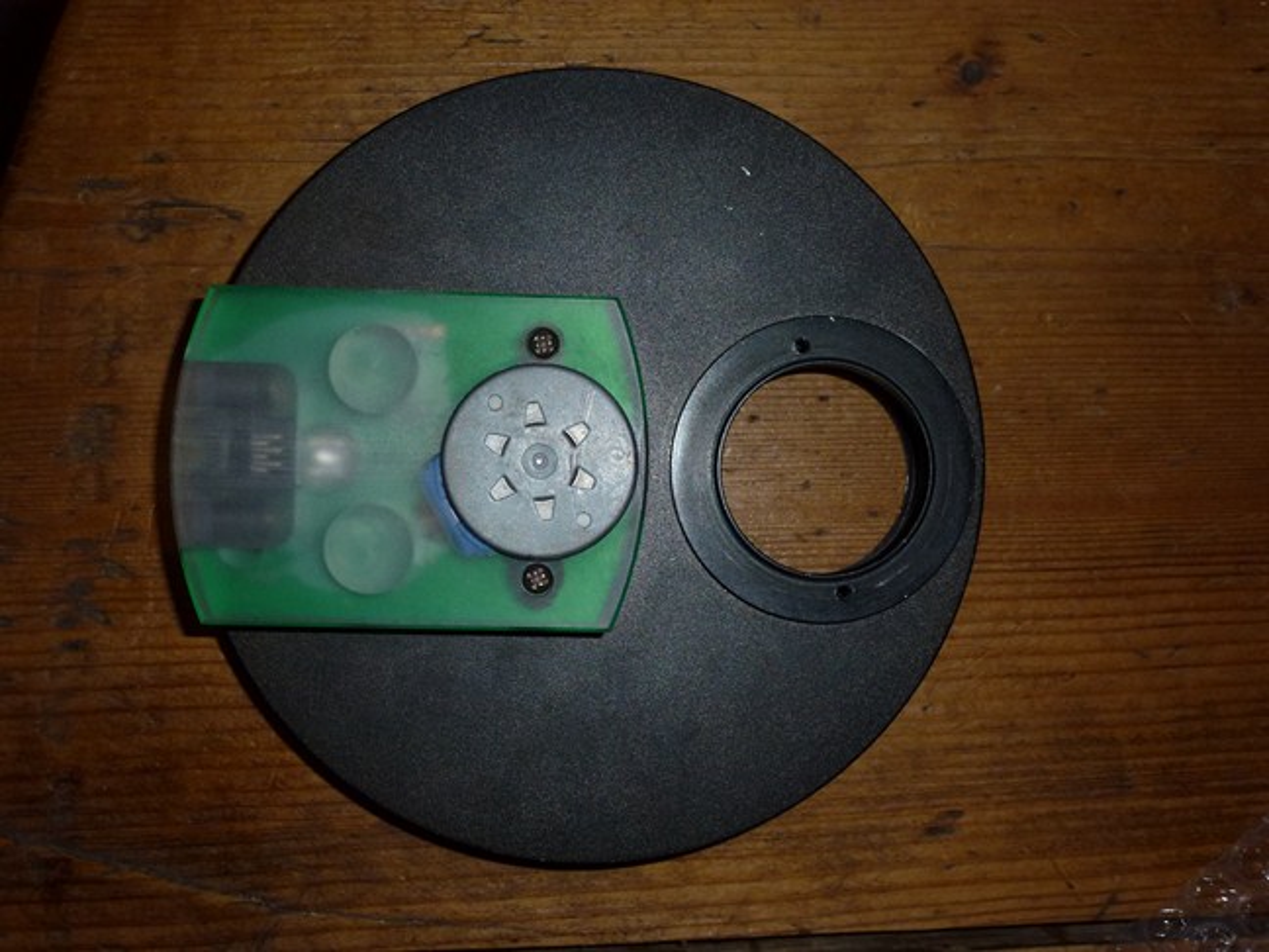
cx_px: 634
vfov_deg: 29.7
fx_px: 1796
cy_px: 476
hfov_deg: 38.9
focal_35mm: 49
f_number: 4.1
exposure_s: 1/60
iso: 200
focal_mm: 8.7
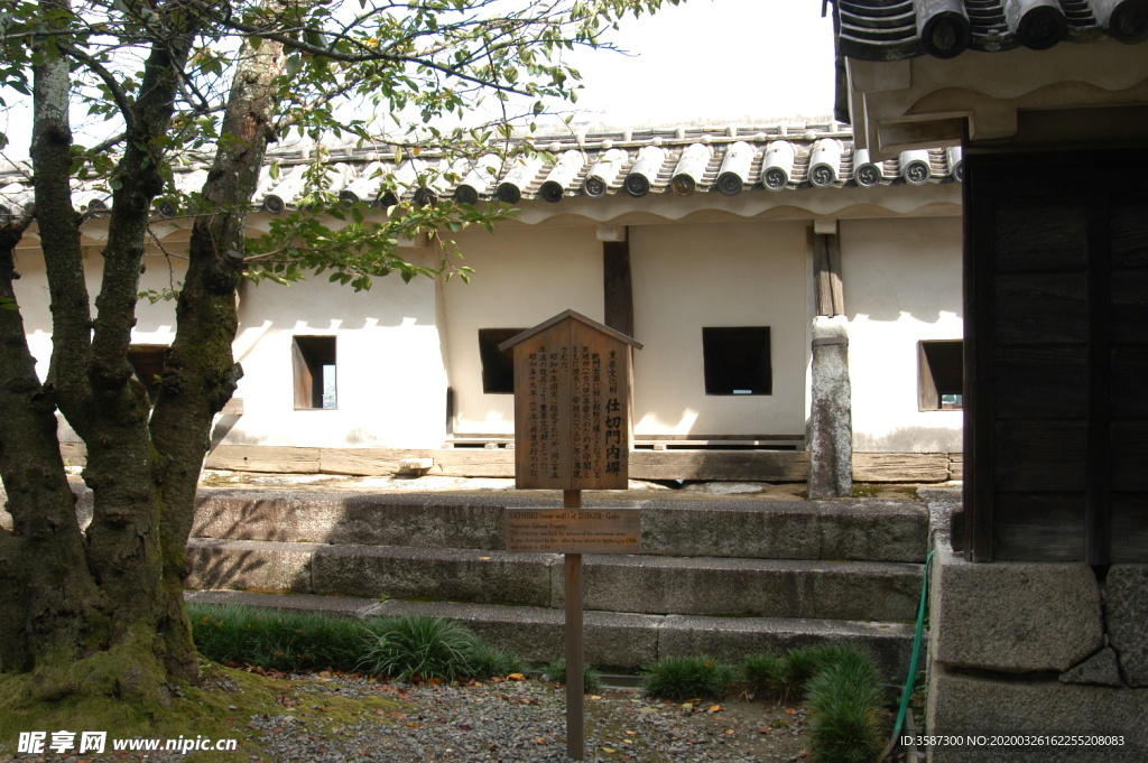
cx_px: 574
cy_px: 382
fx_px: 1147
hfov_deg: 53.2
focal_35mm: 36
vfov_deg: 36.8
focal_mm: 24
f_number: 7.1
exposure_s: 1/125
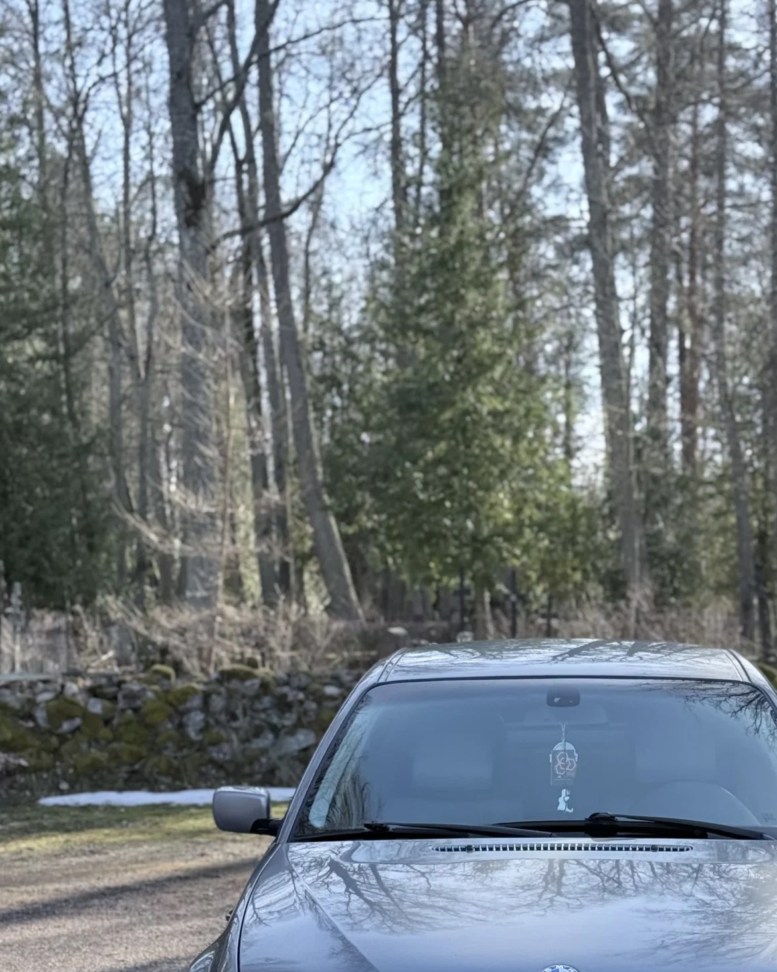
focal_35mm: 82
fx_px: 2358
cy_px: 656
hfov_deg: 18.6
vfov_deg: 23.2
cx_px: 592
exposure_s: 1/1116
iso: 64
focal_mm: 6.76
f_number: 1.78
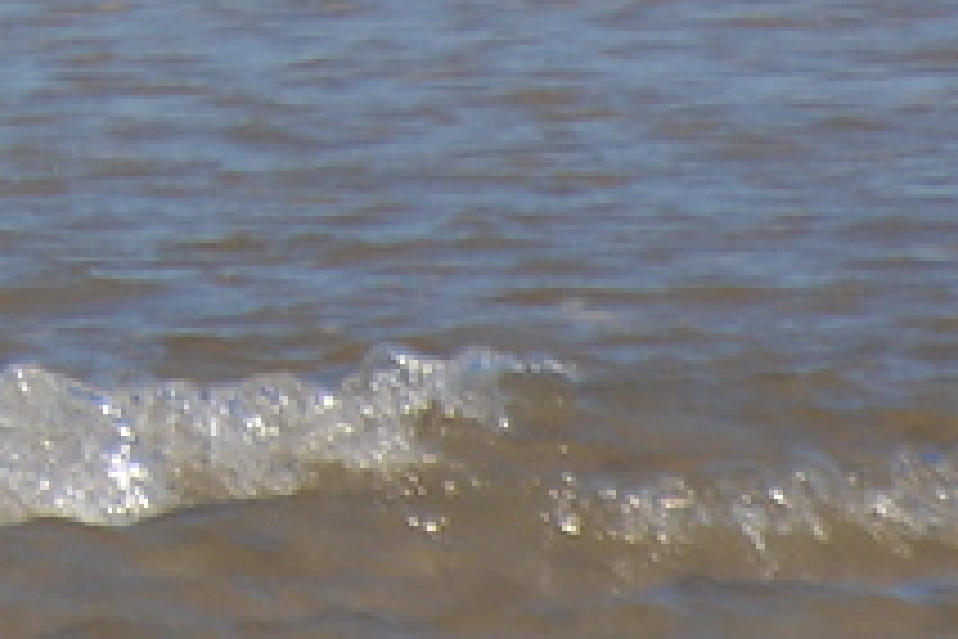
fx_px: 89992
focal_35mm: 3382
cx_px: -1295
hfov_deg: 0.6
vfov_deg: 0.4
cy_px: -1357
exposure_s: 1/800
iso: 100
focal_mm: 300
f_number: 5.6
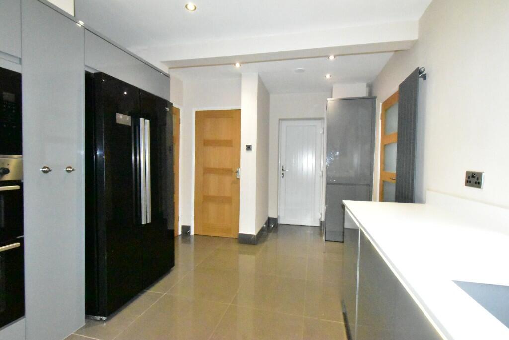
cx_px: 254
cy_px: 170
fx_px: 244
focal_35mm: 17
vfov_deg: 69.7
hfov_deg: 92.4
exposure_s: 1/200
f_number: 11
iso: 25600
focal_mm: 11.5
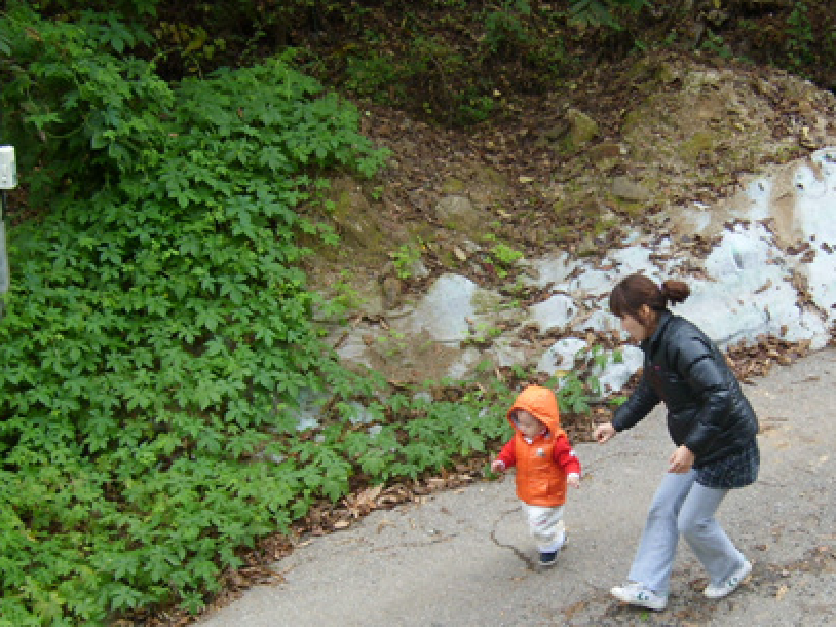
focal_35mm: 55
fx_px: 1328
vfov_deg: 26.4
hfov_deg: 34.4
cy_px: 430
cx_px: 596
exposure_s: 1/239
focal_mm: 5.8
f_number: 2.8
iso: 50
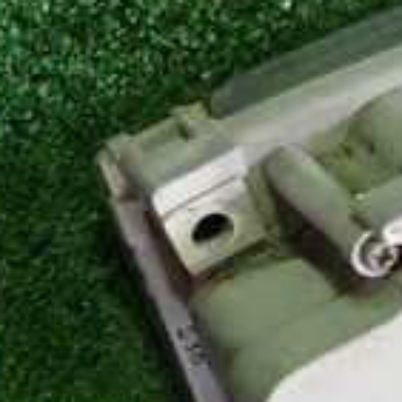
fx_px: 1485
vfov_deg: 15.4
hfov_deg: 13.2
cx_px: 815
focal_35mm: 113
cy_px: 123
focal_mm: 5.4
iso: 320
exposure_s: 1/30
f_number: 2.3
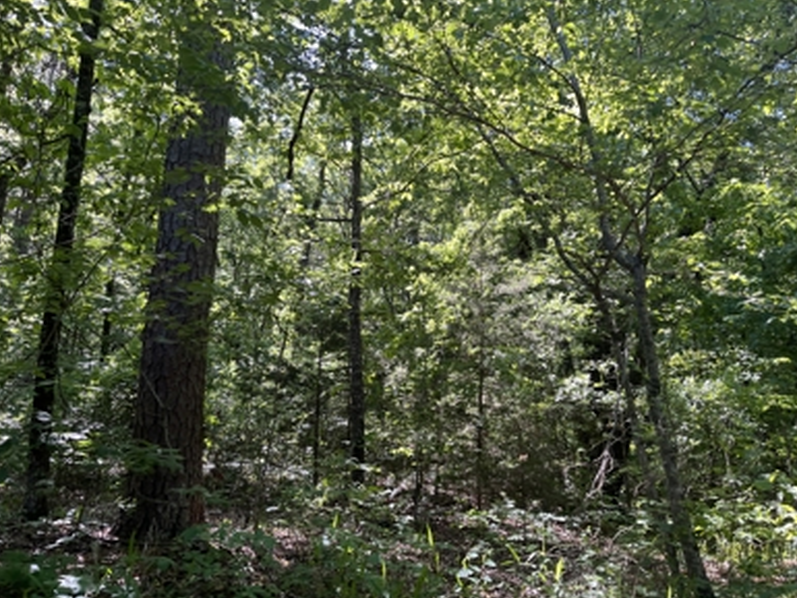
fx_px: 622
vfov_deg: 51.4
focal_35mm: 27
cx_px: 393
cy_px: 304
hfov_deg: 65.3
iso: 32
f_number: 1.6
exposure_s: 1/138
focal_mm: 5.1
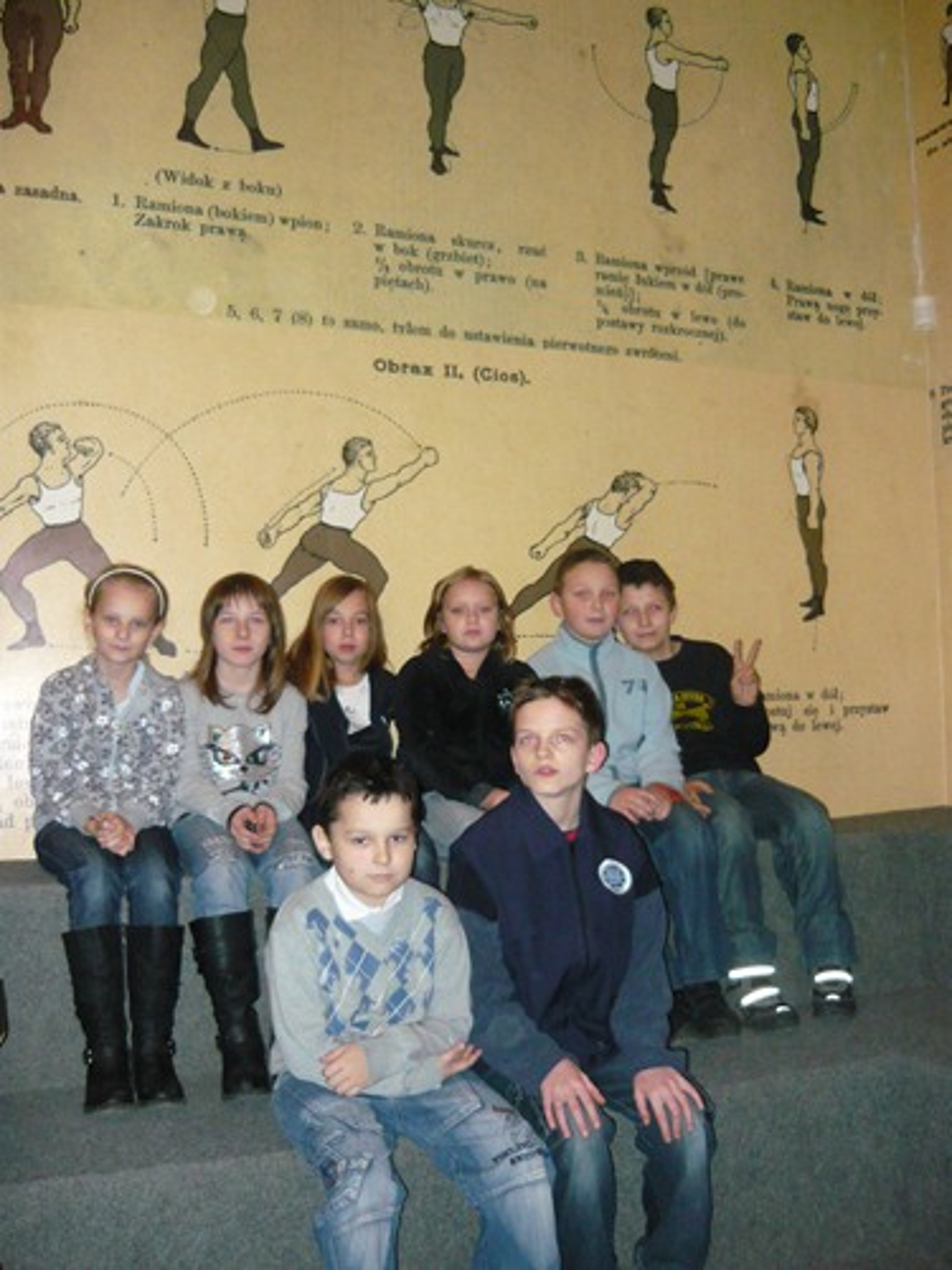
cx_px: 476
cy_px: 635
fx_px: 1210
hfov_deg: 42.9
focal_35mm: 33
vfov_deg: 55.4
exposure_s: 1/30
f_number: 2.8
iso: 400
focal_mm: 5.5
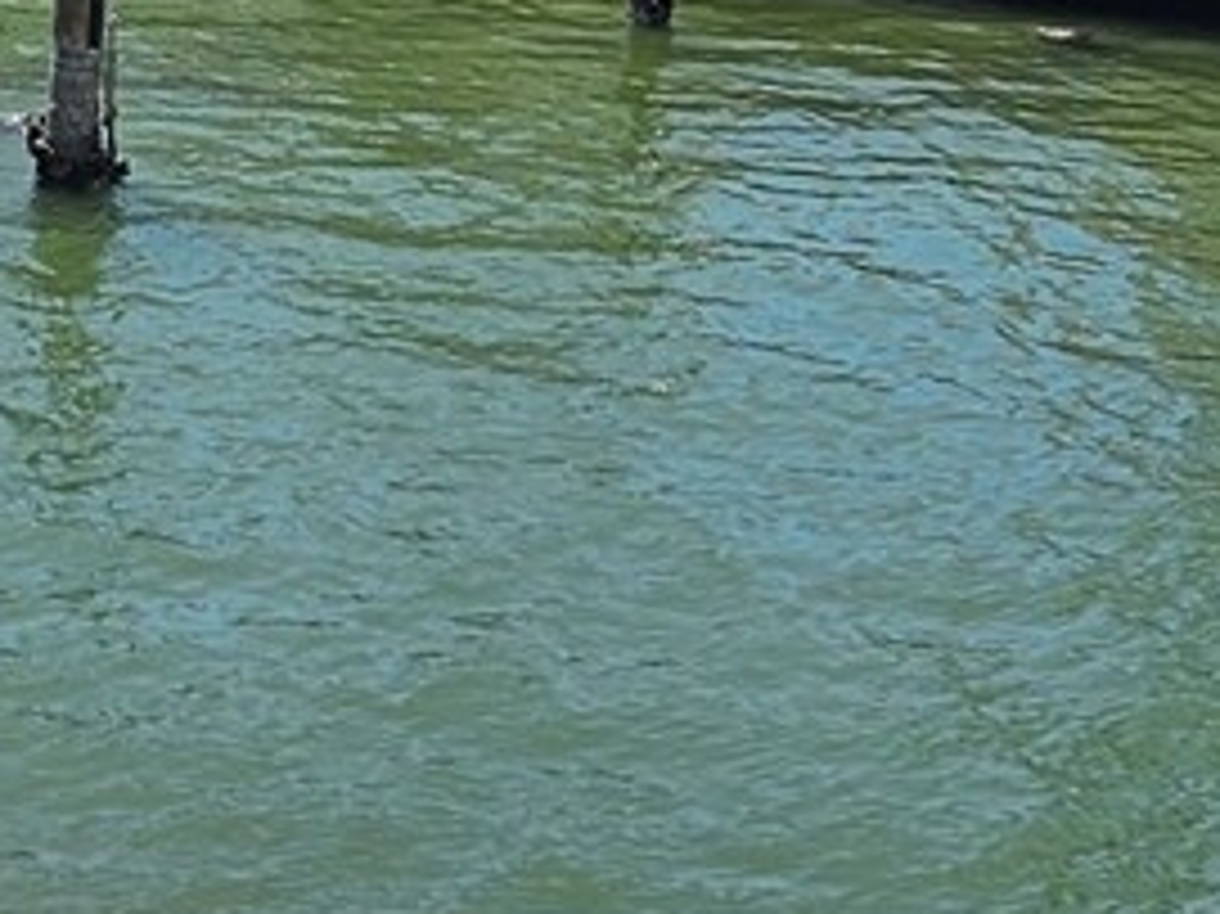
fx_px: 4791
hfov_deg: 13.0
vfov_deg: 10.7
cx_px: -1058
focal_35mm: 136
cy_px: -189
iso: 25
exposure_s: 1/2463
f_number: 1.8
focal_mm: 5.4
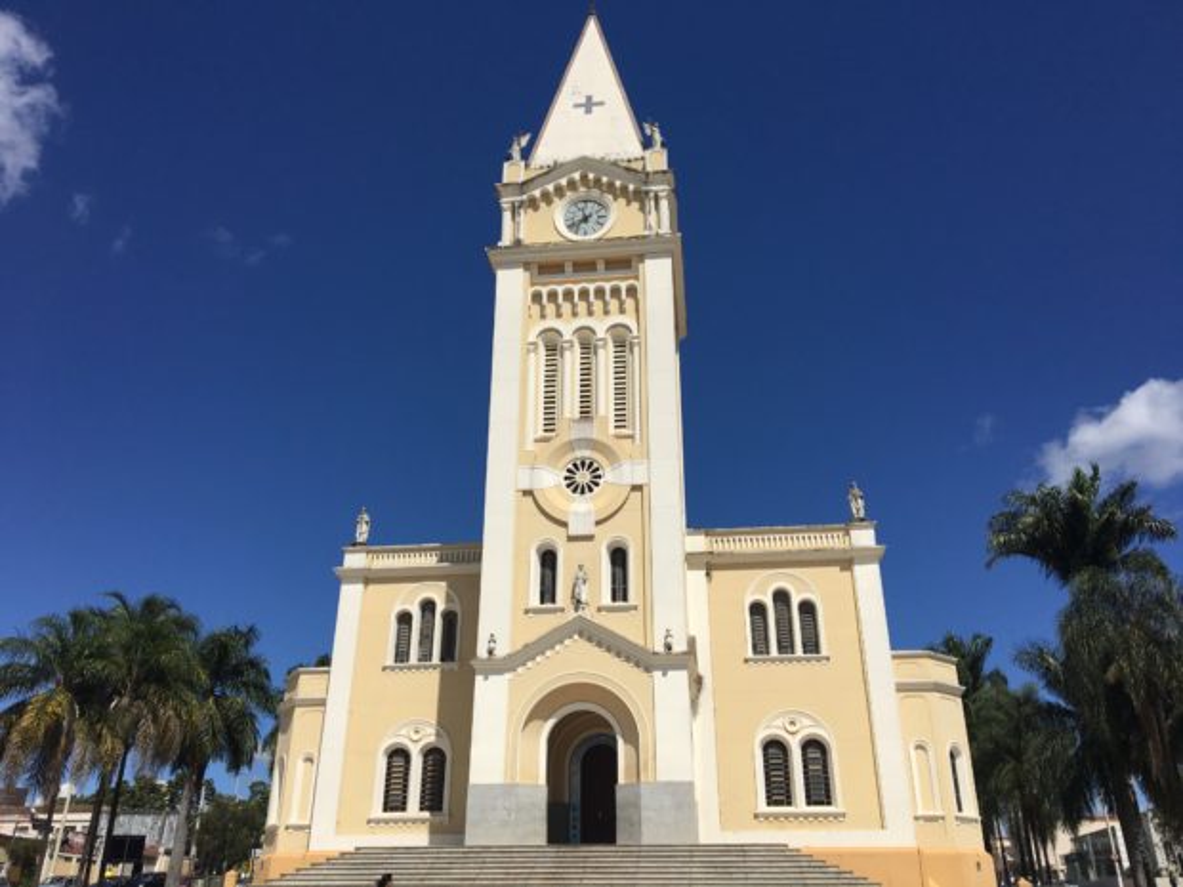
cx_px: 592
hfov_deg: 61.7
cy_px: 444
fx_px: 991
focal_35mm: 29
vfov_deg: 48.2
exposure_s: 1/4274
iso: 25
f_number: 2.2
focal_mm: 4.15
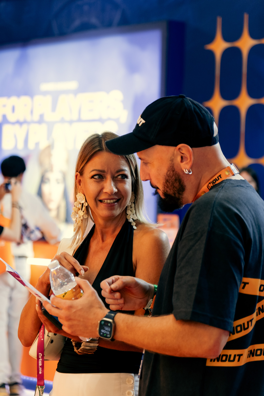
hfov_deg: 13.0
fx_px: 1155
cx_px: 132
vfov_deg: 19.5
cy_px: 198
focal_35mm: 105
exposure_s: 1/100
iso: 500
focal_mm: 70
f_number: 2.8
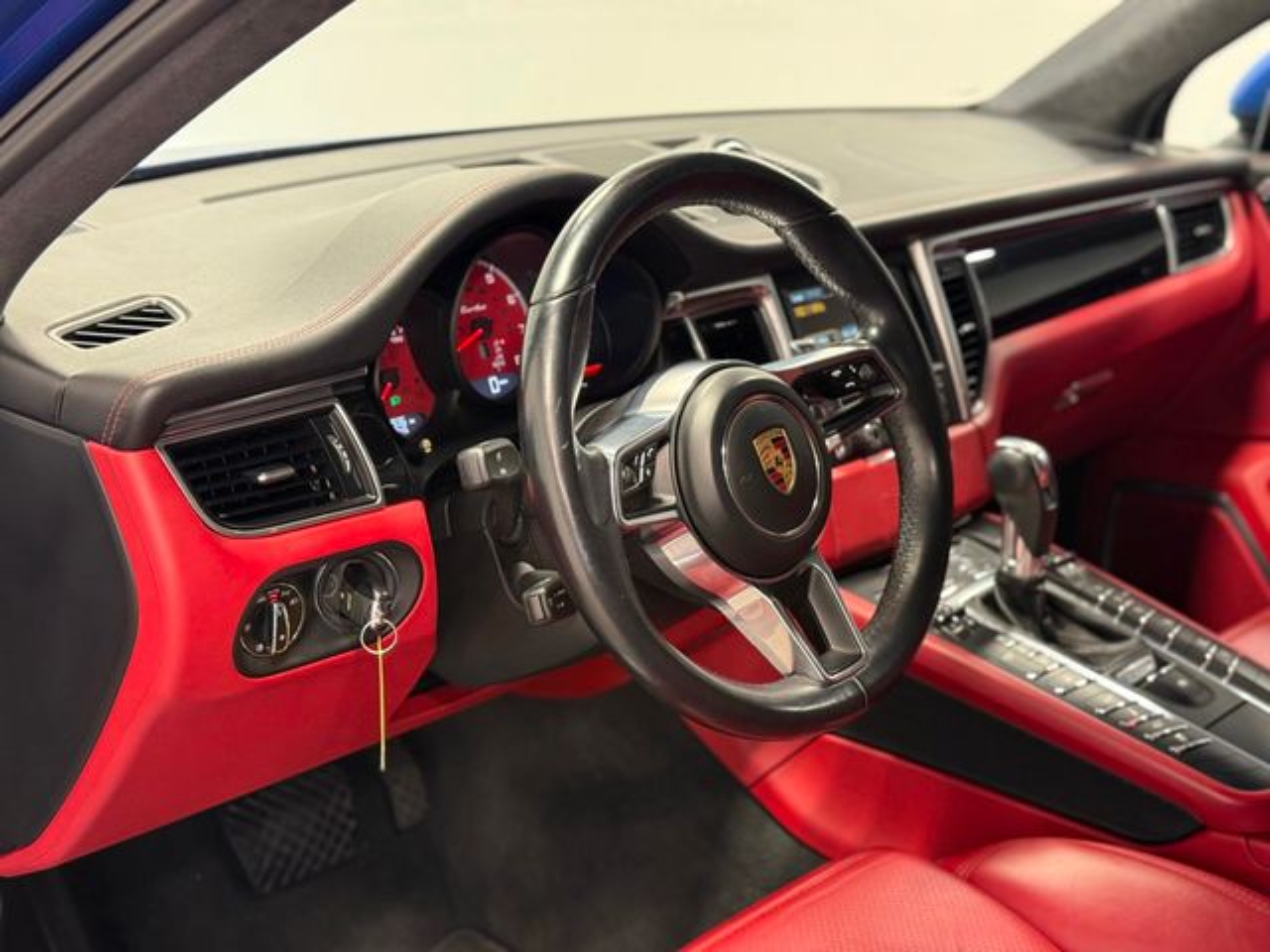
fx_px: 1761
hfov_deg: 39.7
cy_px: 476
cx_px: 635
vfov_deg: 30.3
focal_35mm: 48
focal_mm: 6.76
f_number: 1.78
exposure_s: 1/60
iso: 160
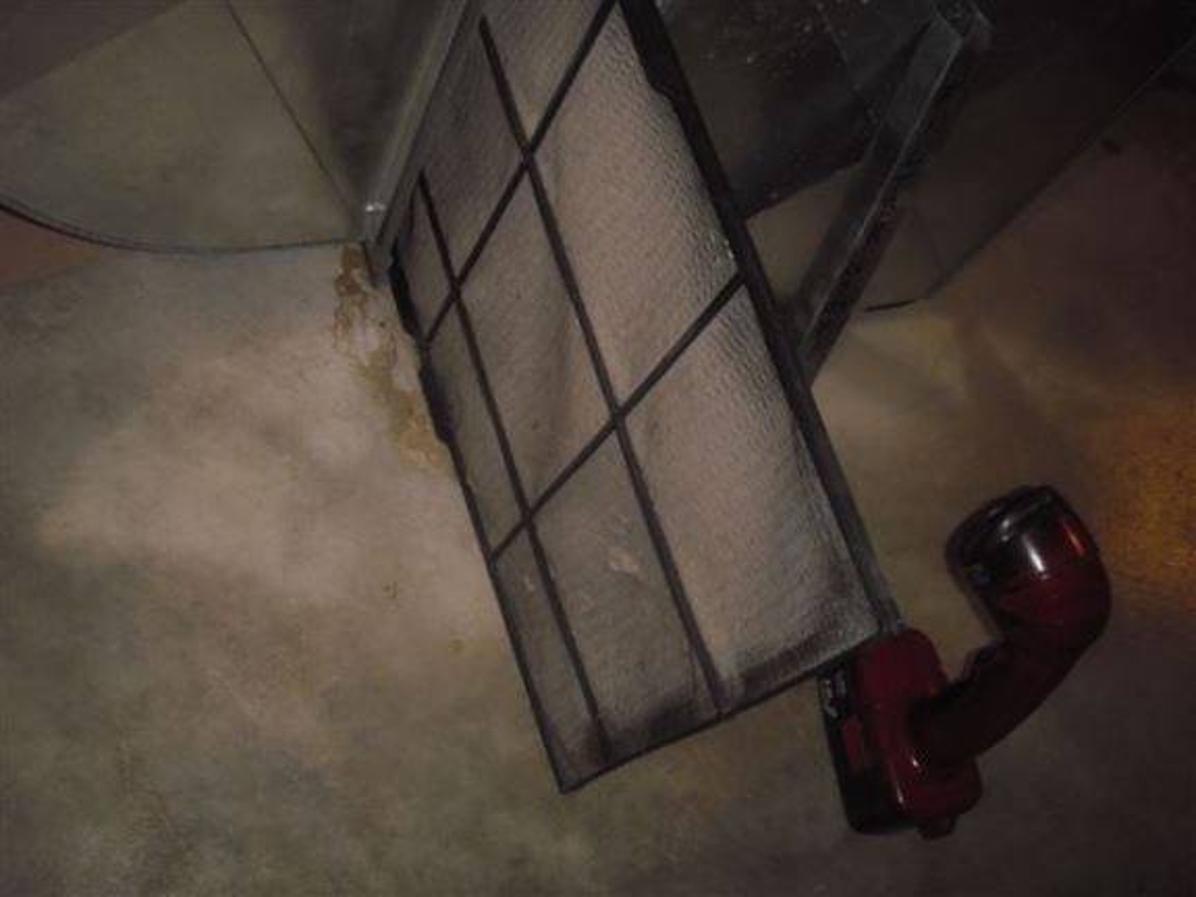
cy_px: 448
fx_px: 1313
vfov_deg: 37.7
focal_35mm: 38
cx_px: 598
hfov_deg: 49.0
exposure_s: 1/30
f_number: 3.5
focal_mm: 6.7
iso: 125
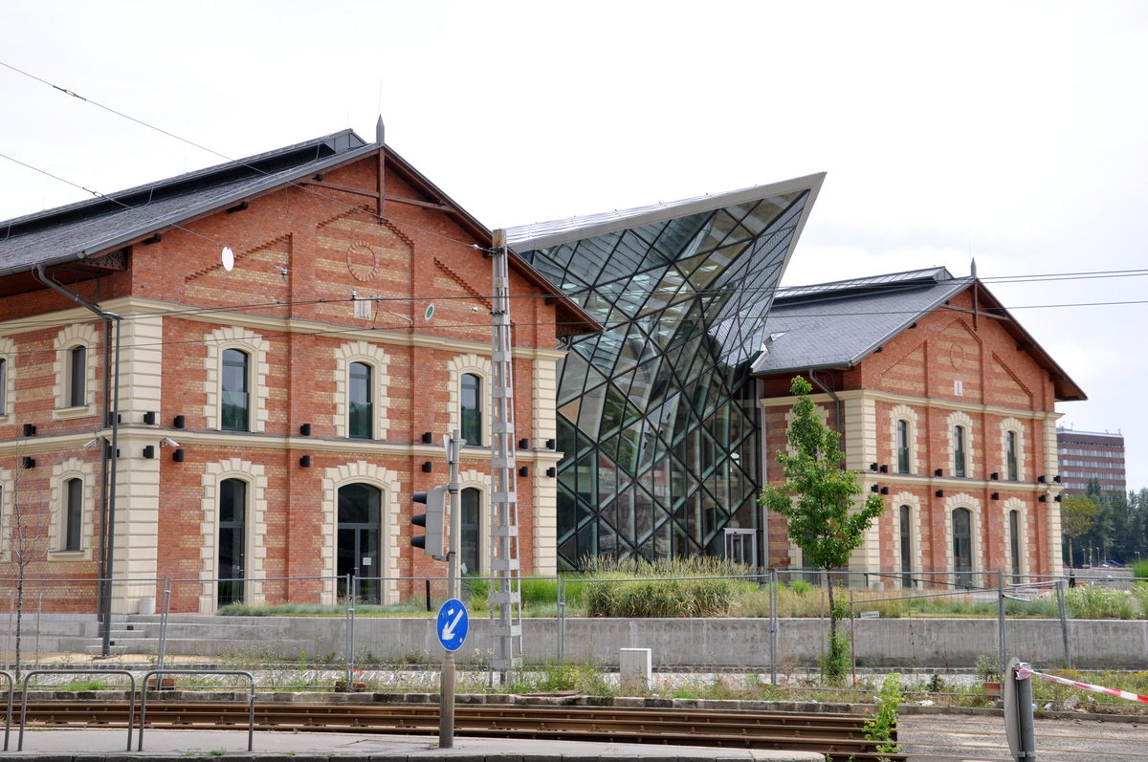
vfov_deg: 25.7
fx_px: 1672
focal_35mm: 52
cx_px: 574
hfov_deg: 37.9
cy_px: 381
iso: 200
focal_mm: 35
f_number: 10
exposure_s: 1/400
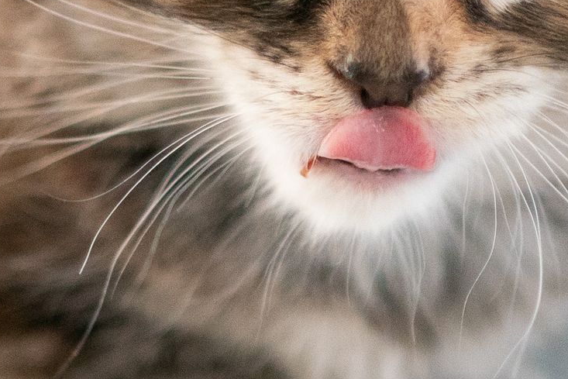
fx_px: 3014
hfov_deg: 10.8
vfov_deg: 7.2
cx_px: 250
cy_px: 24
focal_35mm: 191
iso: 1600
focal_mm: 35
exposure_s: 1/200
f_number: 1.8
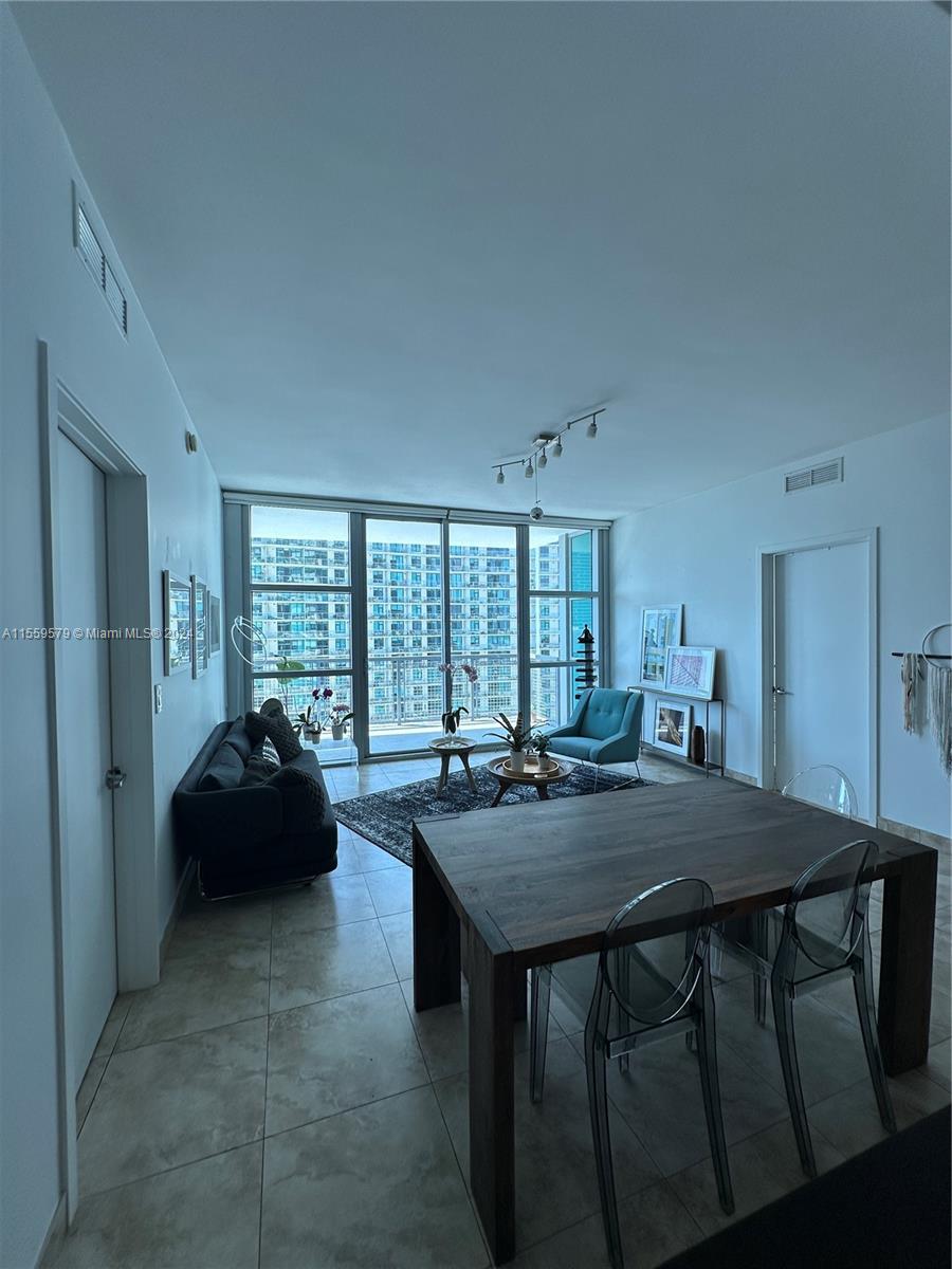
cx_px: 476
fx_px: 513
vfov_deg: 102.1
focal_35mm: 14
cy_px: 634
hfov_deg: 85.7
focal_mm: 2.22
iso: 40
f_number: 2.2
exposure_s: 1/214
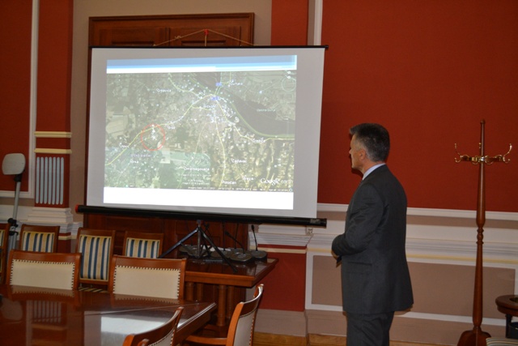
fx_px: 626
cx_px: 259
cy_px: 173
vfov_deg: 30.9
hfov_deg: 45.0
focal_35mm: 44
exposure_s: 1/60
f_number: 4.5
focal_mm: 29
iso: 1250
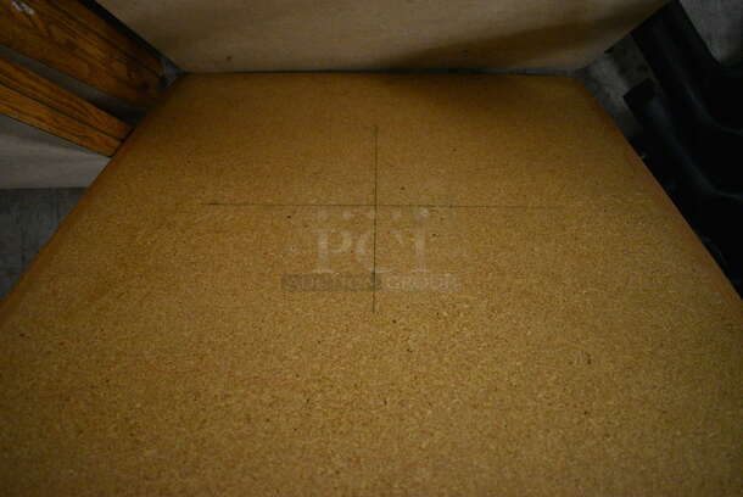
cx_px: 372
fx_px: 558
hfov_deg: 67.3
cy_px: 248
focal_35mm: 27
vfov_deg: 48.0
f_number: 3.5
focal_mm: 18
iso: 6400
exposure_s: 1/125
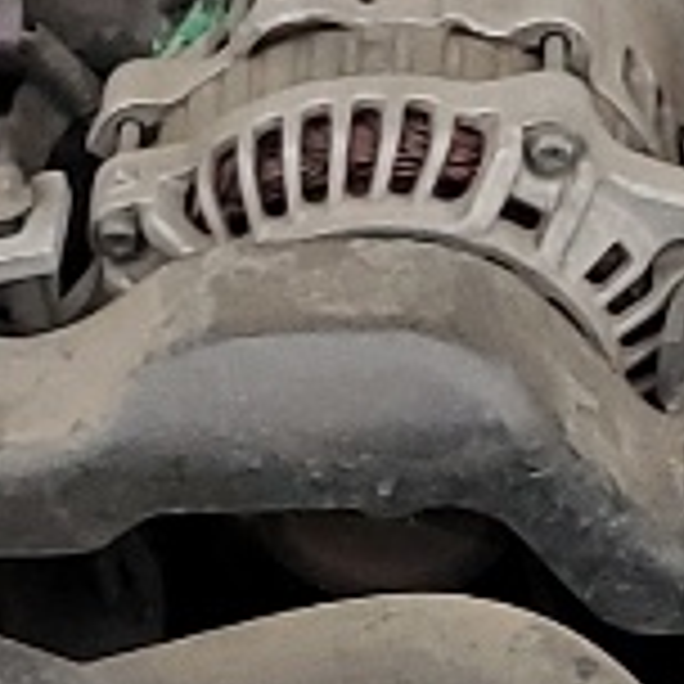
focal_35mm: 242
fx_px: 5410
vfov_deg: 7.2
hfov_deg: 7.2
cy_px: 418
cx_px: 644
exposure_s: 1/120
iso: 85
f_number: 1.5
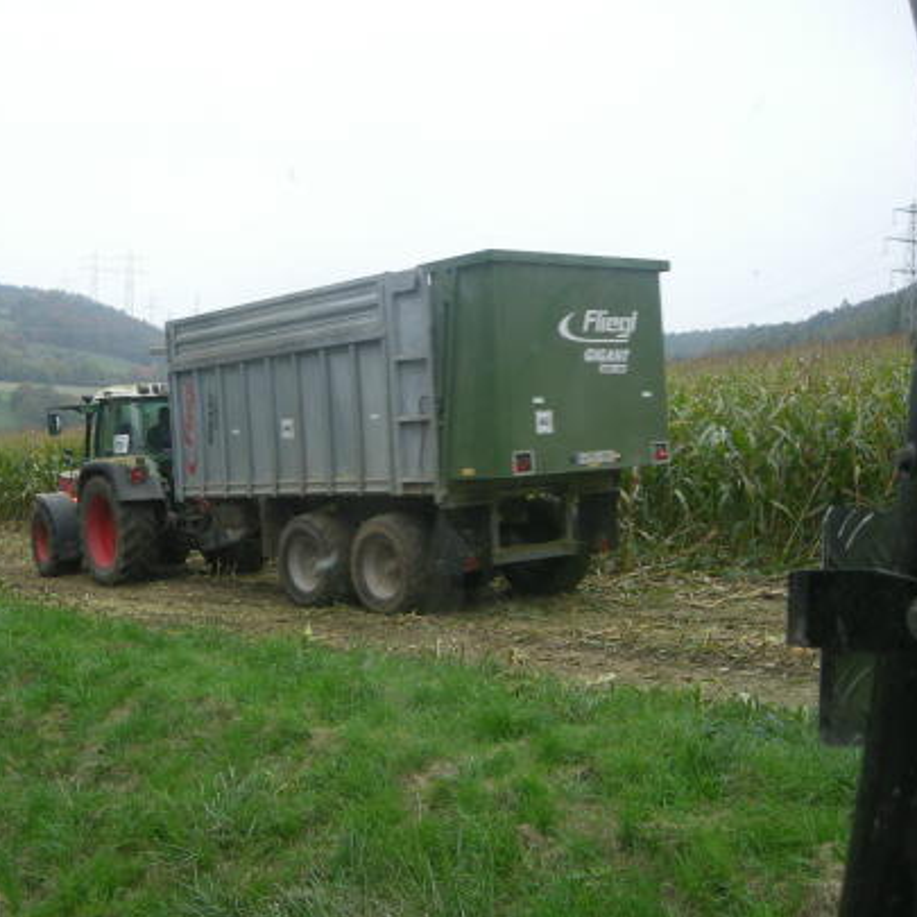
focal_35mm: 44
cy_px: 466
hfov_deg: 38.0
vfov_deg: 38.3
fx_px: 1319
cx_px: 312
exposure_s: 1/64.1
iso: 80
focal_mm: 5.7
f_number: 2.8
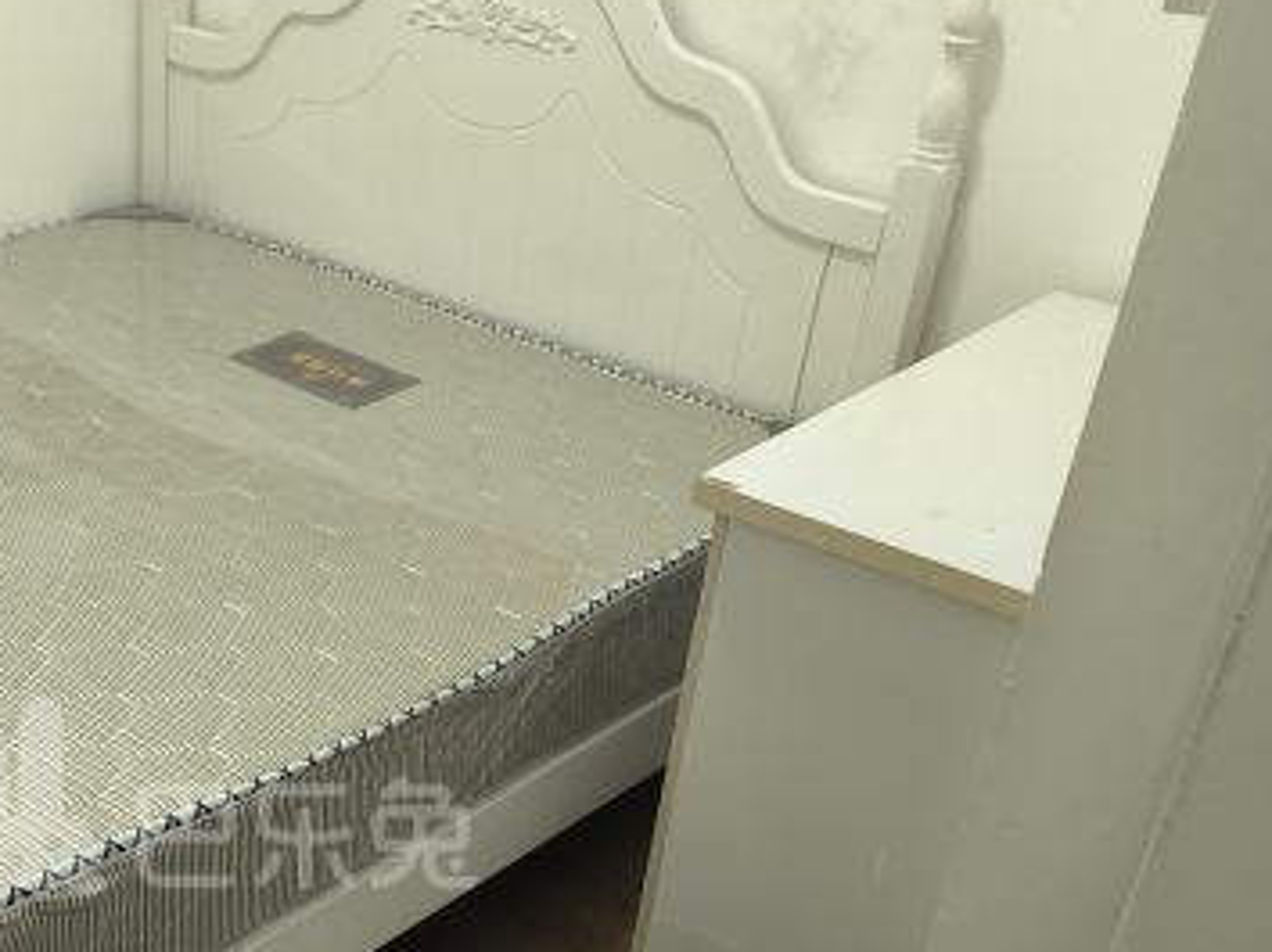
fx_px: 1909
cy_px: 798
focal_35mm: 52
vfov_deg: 27.3
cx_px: 190
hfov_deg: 35.2
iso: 640
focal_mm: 5.35
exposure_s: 1/50
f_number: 1.7
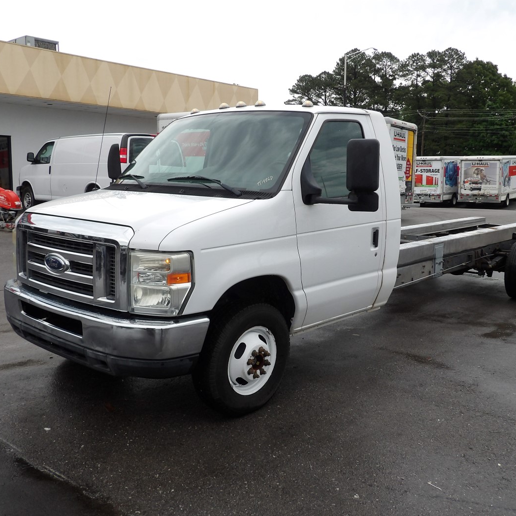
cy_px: 255
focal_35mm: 34
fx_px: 573
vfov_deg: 48.4
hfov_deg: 48.4
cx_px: 270
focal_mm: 5
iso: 100
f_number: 3.4
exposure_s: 1/316
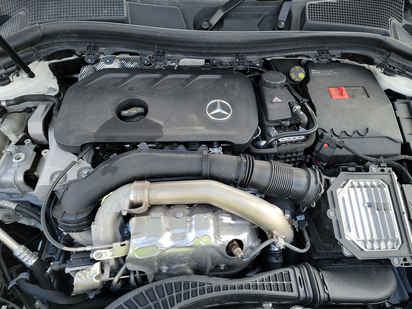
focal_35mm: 24
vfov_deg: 56.8
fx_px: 286
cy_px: 154
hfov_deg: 71.6
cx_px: 206
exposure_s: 1/119
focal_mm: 6.7
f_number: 1.8
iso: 51
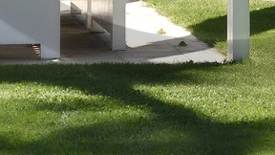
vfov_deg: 2.9
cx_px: 222
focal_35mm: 407
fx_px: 2968
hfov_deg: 5.3
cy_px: -311
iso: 200
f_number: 10
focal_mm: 70
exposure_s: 1/160
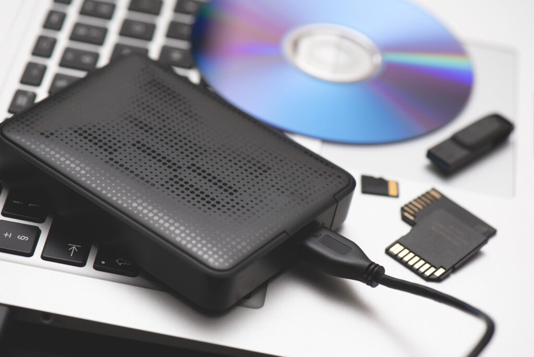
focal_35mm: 105
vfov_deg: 13.1
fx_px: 1558
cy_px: 178
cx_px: 267
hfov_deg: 19.4
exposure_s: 1/100
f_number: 6.3
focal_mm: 105
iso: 250
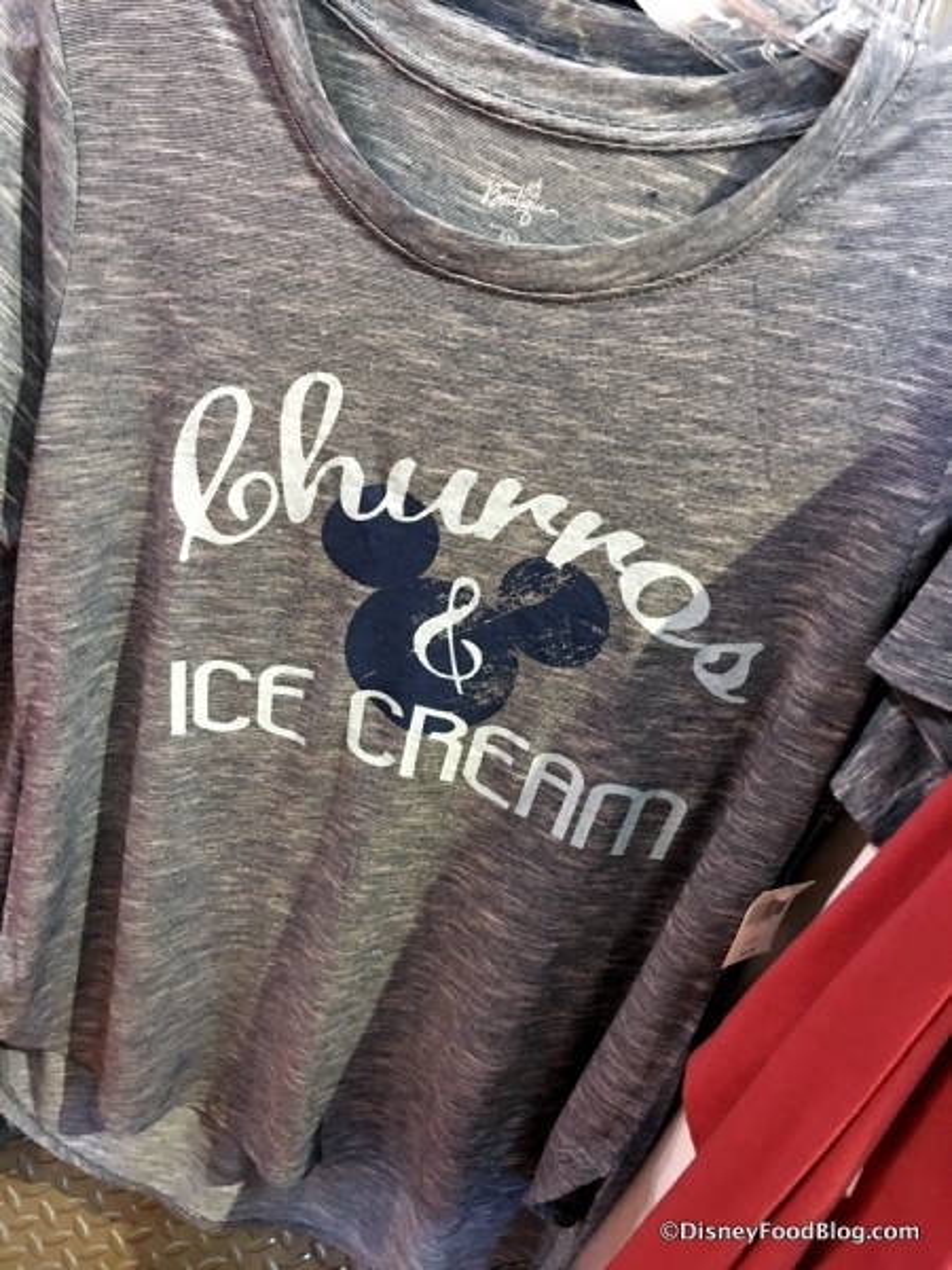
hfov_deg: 48.2
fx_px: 1063
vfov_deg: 61.7
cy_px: 635
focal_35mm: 29
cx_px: 476
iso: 80
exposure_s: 1/4
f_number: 2.2
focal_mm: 4.15
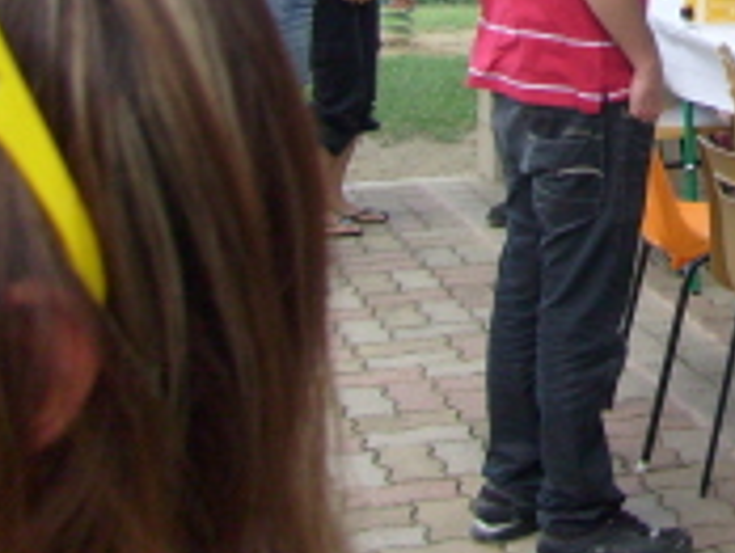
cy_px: -270
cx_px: 1012
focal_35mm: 107
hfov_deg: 17.0
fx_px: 2275
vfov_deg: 13.1
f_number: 7.1
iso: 80
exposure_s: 1/60
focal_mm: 5.8
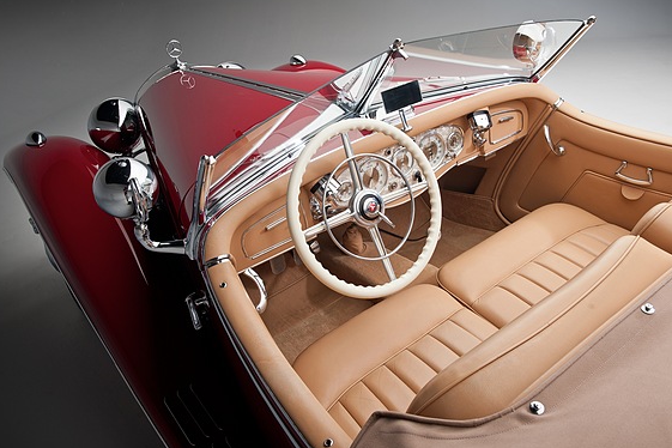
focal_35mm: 31
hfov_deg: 60.3
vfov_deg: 42.3
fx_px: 579
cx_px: 344
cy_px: 222
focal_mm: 29
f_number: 9
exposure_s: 1/200
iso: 200
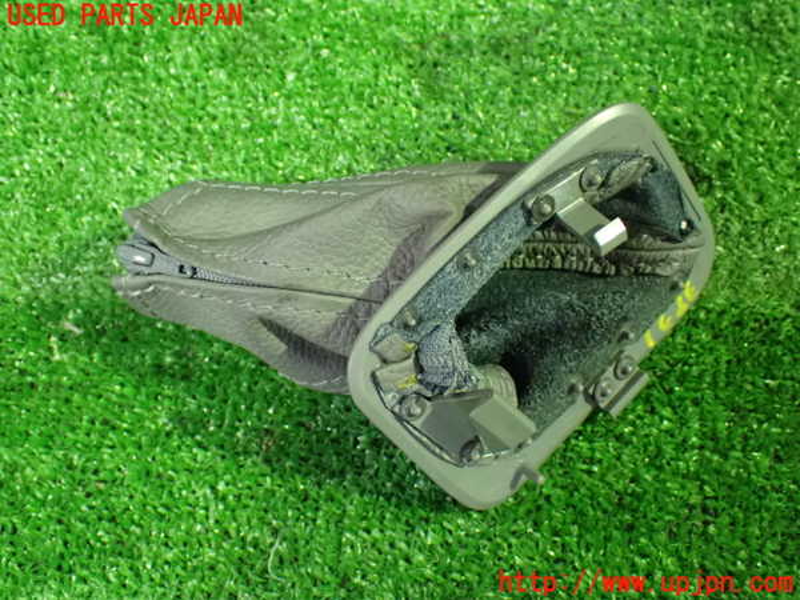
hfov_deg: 42.9
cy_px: 300
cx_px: 400
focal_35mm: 44
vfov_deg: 32.9
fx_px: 1017
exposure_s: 1/40
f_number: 2.9
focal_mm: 7.84
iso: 1600
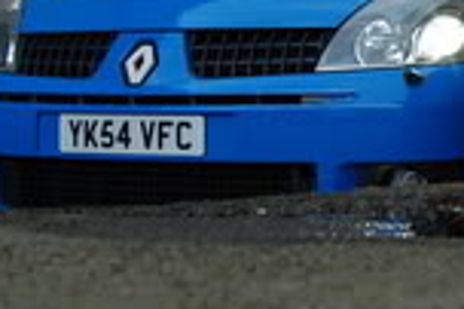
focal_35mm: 114
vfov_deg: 11.9
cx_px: 549
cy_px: 18
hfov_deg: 17.2
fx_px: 1468
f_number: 6.3
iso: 200
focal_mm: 18
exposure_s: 1/160
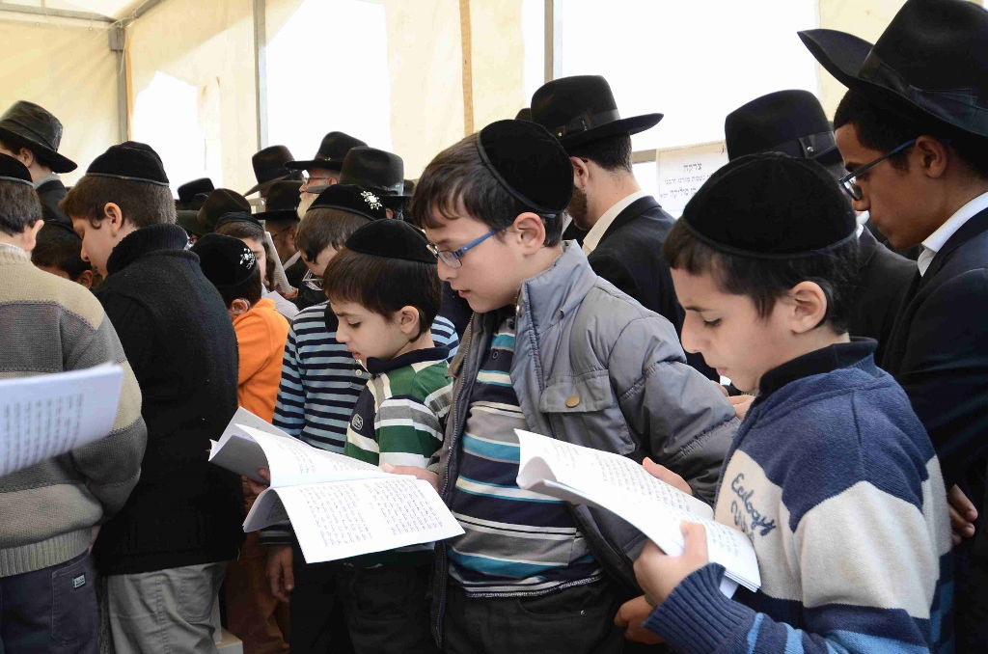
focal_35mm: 36
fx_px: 986
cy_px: 327
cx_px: 494
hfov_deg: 53.2
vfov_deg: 36.7
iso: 250
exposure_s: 1/80
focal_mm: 24
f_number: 5
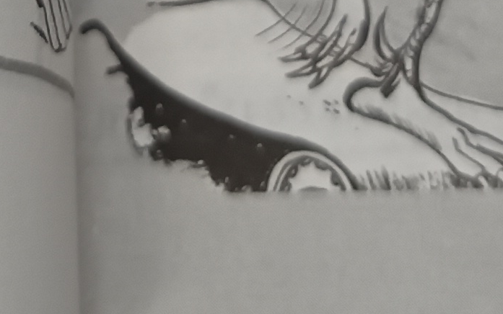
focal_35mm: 146
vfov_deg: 8.0
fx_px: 2002
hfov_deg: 14.3
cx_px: 146
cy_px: -552
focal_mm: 5.31
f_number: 1.7
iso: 1003
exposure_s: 1/33.3
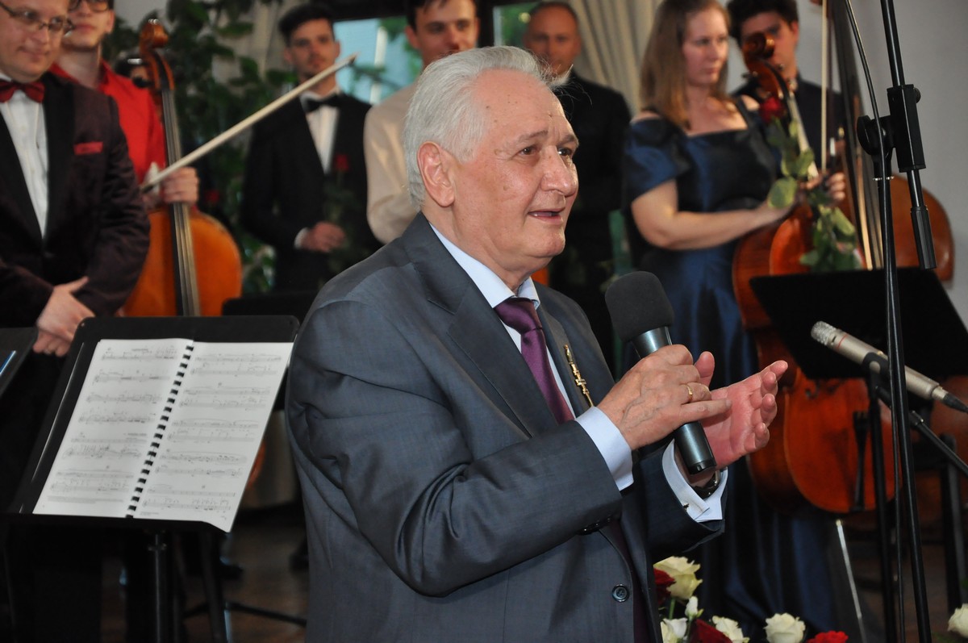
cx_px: 484
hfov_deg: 17.1
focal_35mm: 120
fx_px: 3223
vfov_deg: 11.4
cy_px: 322
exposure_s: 1/200
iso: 1600
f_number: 5.3
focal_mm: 80
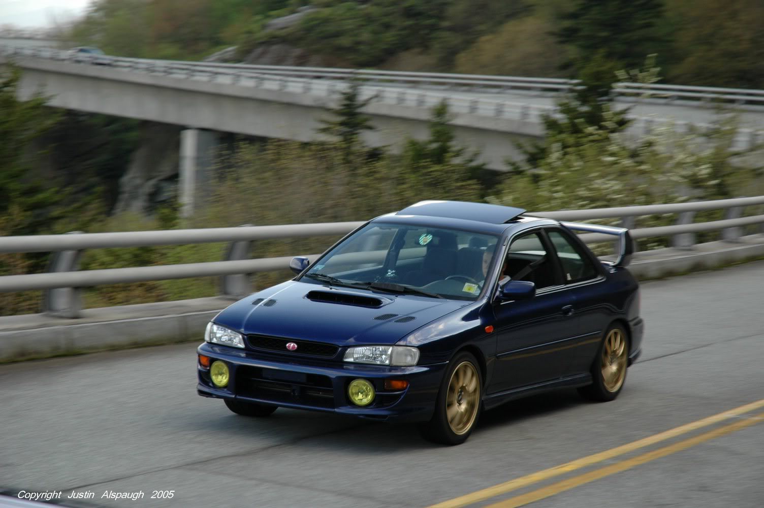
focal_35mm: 105
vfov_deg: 13.0
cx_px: 382
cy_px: 254
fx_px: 2226
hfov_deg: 19.5
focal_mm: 70
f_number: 5.6
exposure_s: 1/125
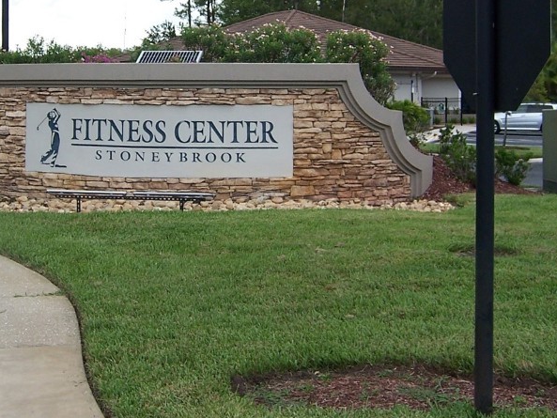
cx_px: 194
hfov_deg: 33.5
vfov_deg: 25.3
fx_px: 917
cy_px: 88
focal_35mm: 57
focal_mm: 5.5
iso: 80
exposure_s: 1/180
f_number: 3.4
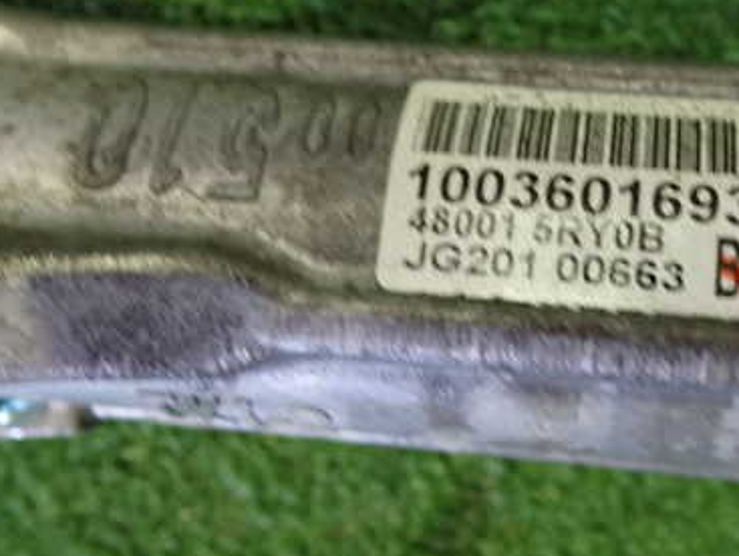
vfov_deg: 29.4
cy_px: 169
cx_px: 528
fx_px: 1047
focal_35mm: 49
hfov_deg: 38.2
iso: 800
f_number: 2.3
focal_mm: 5.4
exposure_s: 1/30
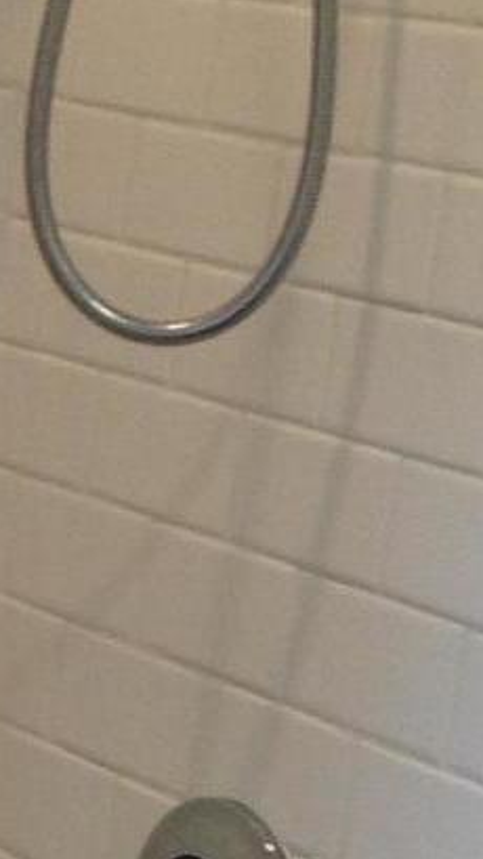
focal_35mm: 186
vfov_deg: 11.6
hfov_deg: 6.5
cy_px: 412
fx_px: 4236
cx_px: -96
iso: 50
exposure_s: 1/40
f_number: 2.4
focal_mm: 4.28
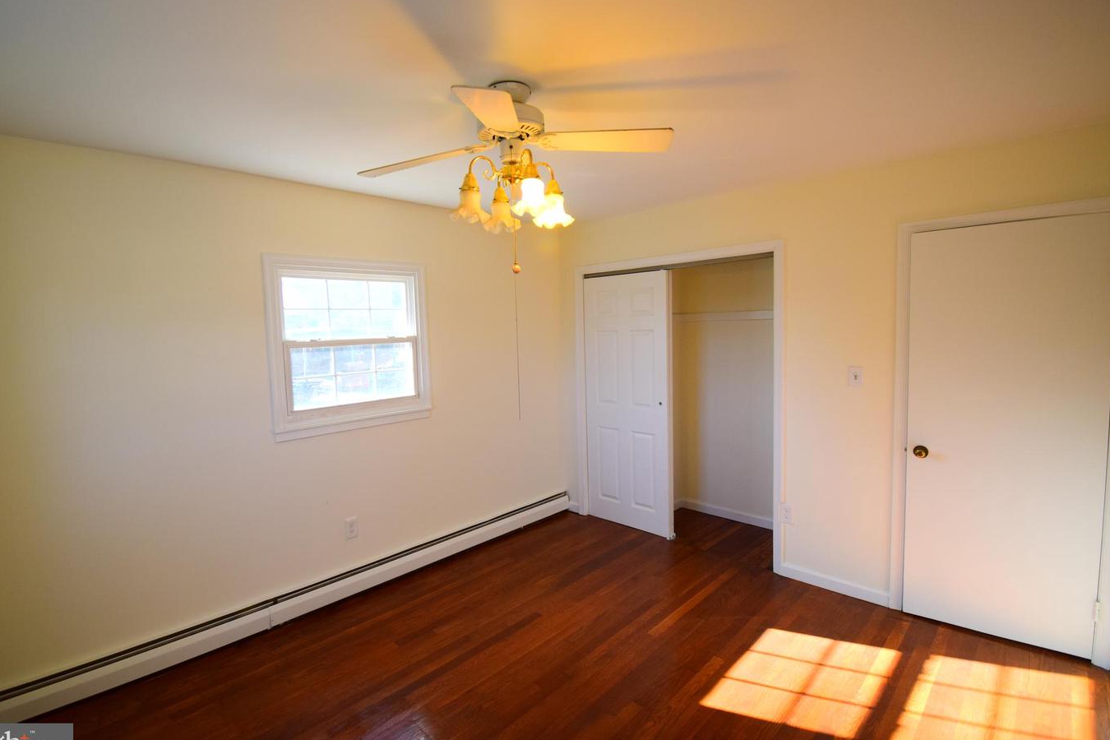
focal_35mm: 16
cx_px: 537
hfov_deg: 96.7
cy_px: 371
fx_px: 493
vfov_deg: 73.7
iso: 400
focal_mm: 10
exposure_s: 1/125
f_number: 5.6
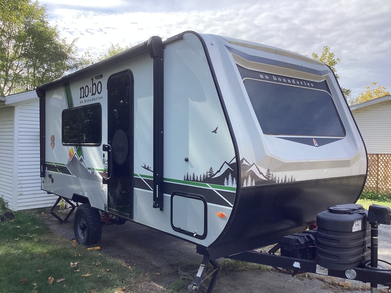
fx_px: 350
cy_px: 146
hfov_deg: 58.4
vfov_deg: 45.4
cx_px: 196
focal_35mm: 31
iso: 25
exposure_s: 1/403
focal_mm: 3.3
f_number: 2.4
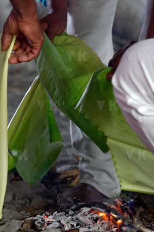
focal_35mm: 310
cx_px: 76
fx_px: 1996
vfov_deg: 6.7
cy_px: 116
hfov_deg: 4.4
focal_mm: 185
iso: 800
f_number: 5.6
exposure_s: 1/125
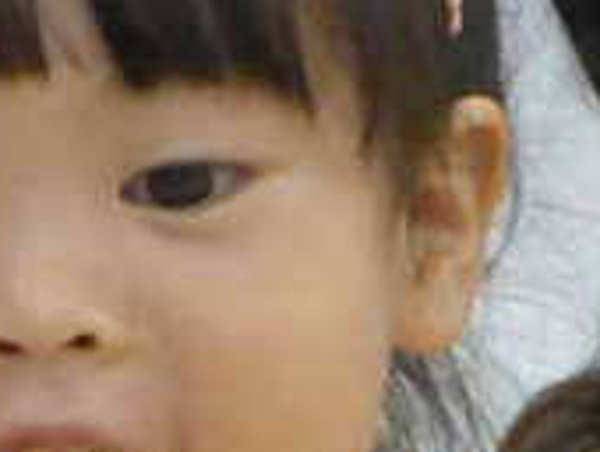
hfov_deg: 7.0
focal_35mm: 282
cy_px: 660
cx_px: -102
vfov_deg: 5.2
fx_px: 4895
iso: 1600
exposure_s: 1/400
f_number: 2
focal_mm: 11.8
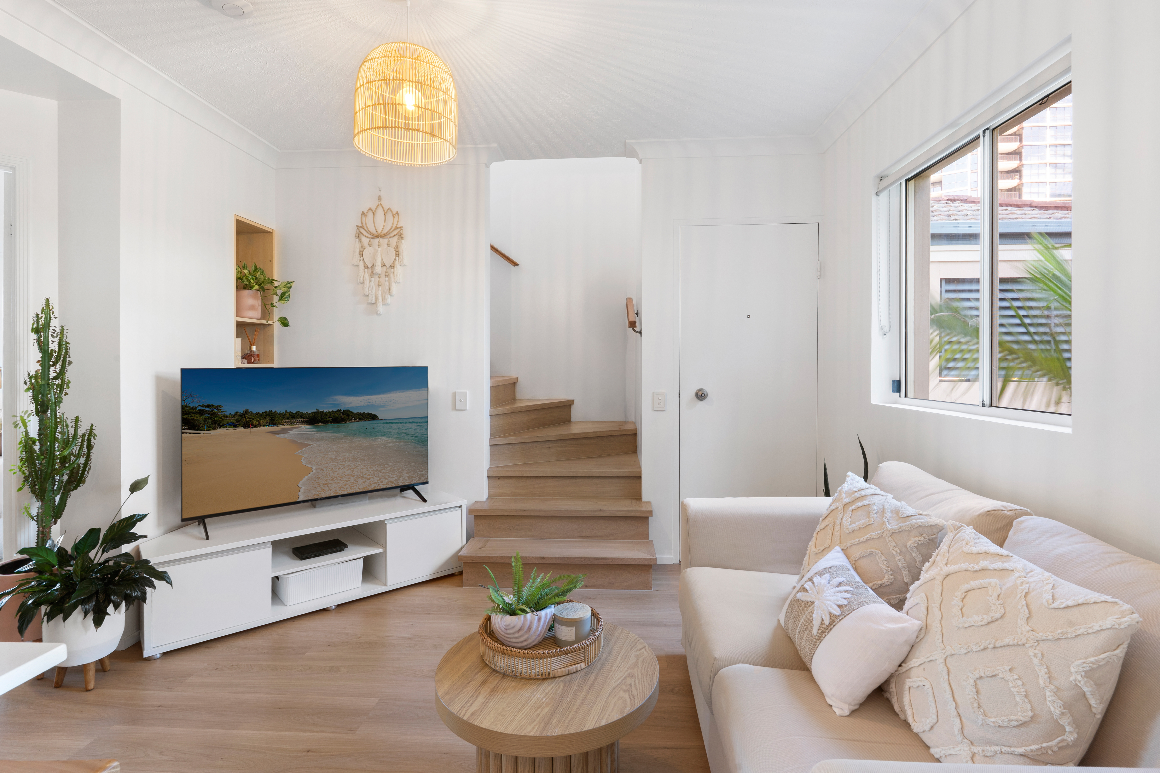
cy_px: 386
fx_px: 564
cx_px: 580
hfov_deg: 91.6
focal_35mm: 18
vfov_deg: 68.9
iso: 160
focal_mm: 17.5
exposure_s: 1/1.25
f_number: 13
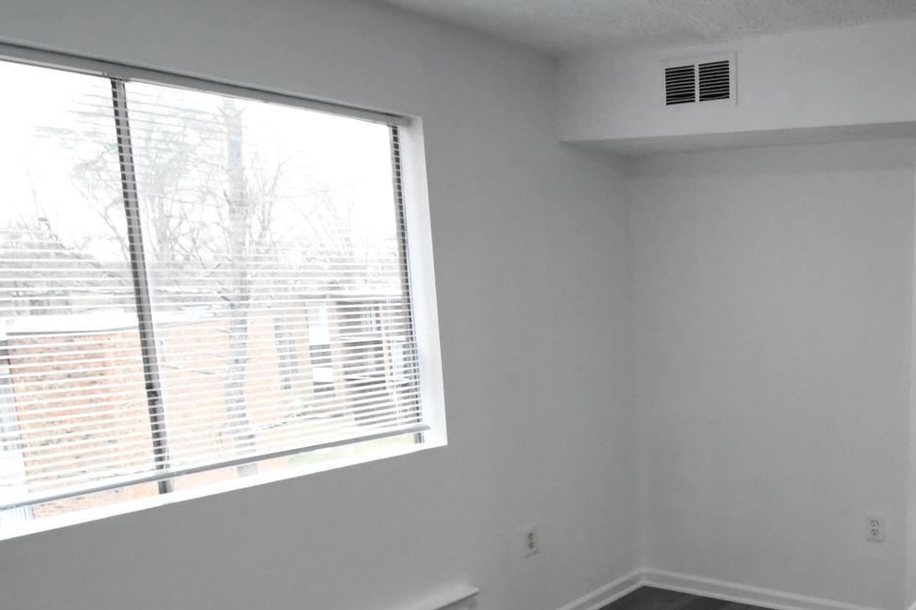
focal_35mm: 32
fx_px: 814
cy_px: 405
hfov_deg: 51.9
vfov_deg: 40.6
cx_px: 821
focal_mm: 10
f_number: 16
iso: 3200
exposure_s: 1/40
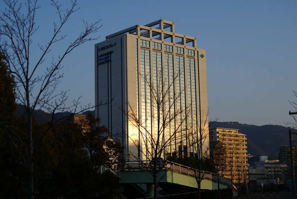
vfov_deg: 20.2
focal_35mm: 68
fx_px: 557
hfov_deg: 29.8
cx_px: 148
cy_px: 100
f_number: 4
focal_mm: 45
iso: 100
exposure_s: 1/640
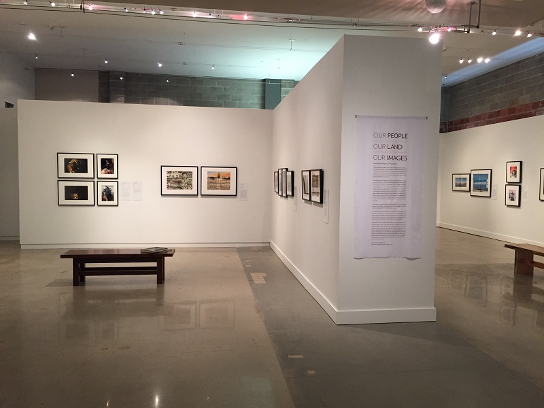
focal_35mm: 29
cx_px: 272
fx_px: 456
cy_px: 204
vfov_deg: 48.2
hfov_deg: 61.7
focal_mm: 4.15
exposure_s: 1/30
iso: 125
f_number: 2.2
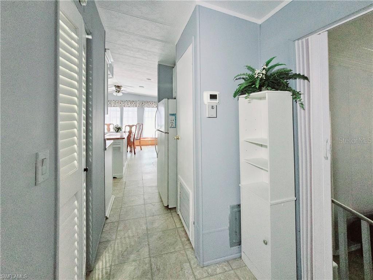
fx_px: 140
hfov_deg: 106.2
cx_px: 186
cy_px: 140
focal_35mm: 13
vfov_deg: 89.9
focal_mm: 2.2
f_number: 2.2
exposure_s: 1/100
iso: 640
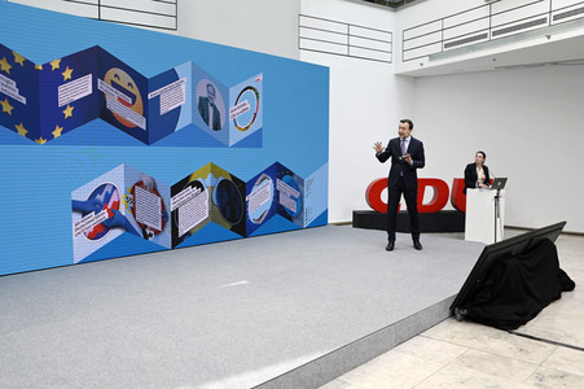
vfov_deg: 41.1
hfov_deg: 58.8
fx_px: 519
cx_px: 292
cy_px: 194
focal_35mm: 32
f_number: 6.3
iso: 2500
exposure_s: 1/500
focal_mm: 32
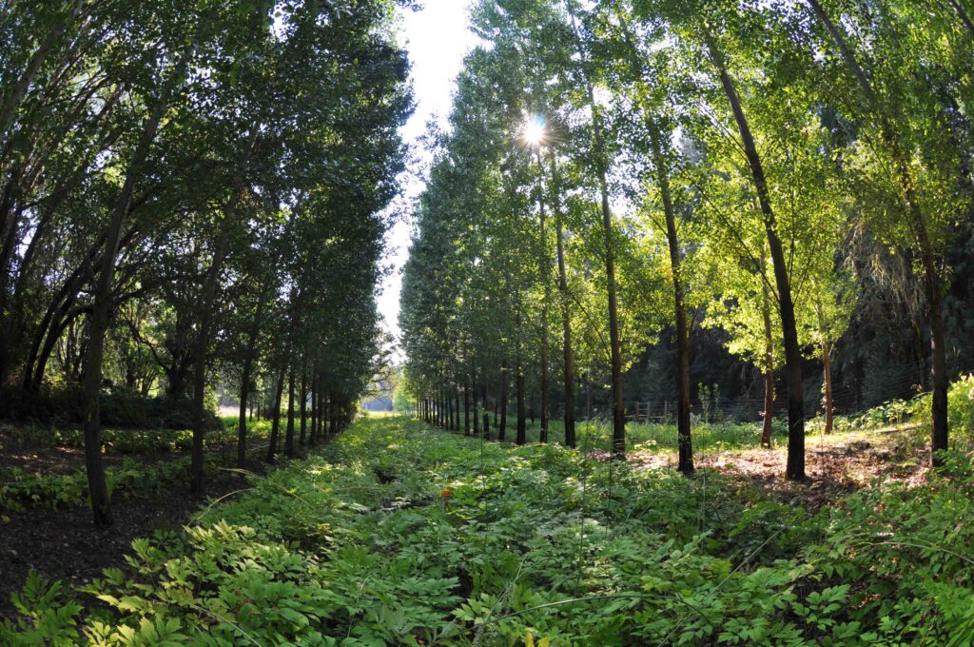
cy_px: 324
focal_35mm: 16
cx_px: 487
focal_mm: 10.5
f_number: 8
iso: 200
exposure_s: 1/60
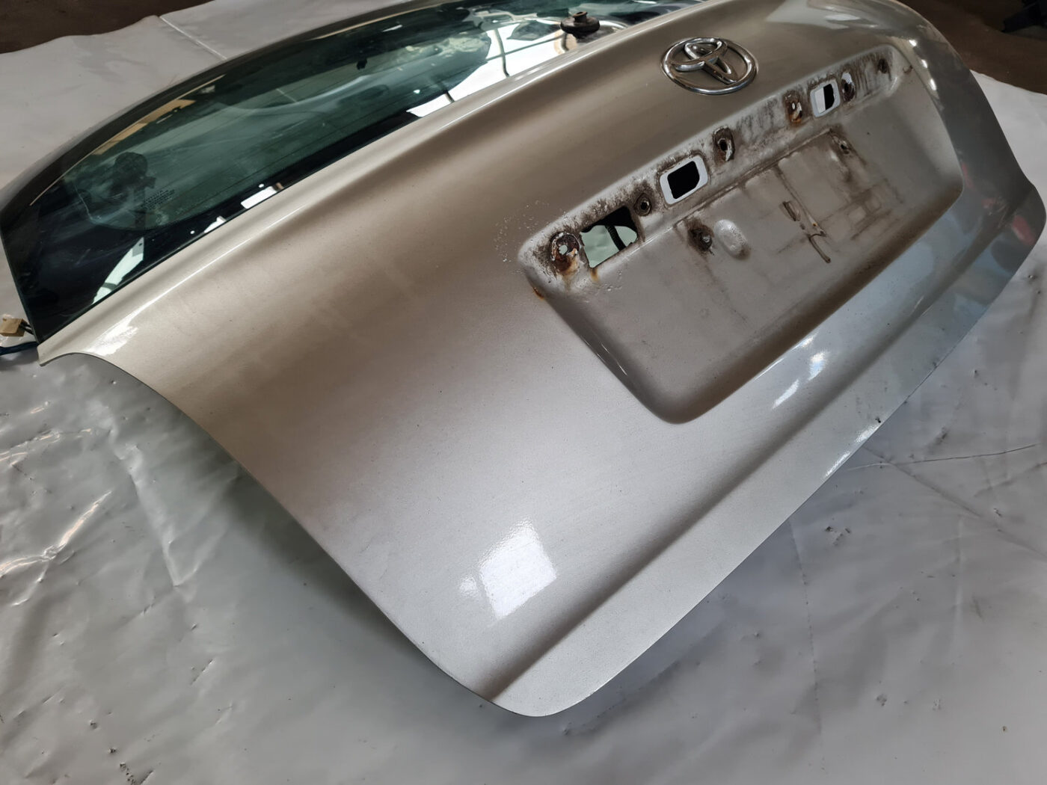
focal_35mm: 26
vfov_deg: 53.1
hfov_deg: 67.3
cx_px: 524
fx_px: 786
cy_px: 392
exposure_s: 1/100
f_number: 1.8
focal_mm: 5.4
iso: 160
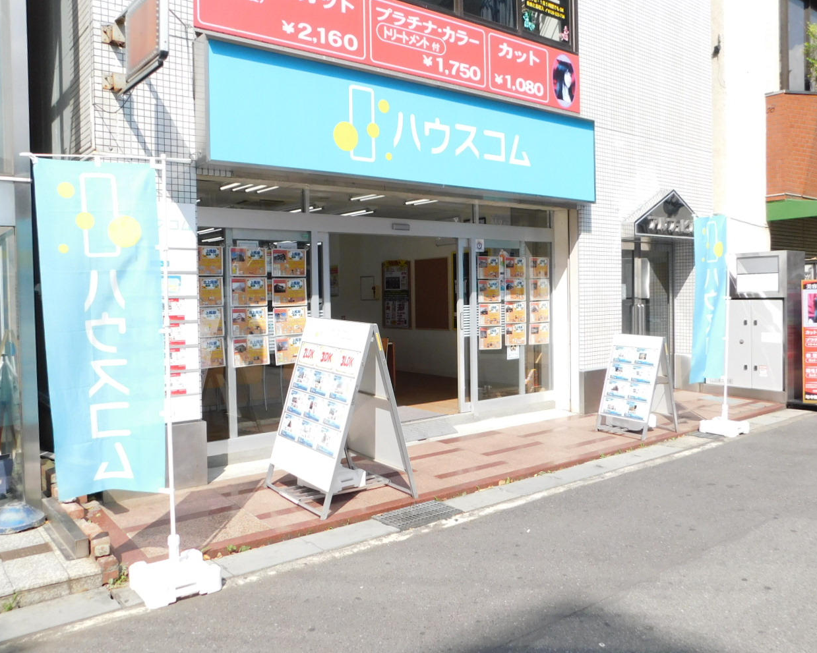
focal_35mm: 29
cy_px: 316
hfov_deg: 60.5
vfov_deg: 50.0
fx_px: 701
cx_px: 408
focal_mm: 4
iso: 125
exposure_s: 1/1000
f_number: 3
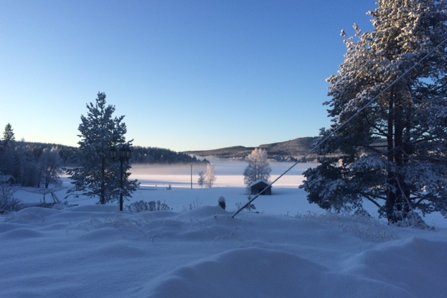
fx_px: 385
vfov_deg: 42.2
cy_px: 171
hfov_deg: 60.3
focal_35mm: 31
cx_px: 222
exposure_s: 1/1466
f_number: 2.2
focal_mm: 4.15
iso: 32
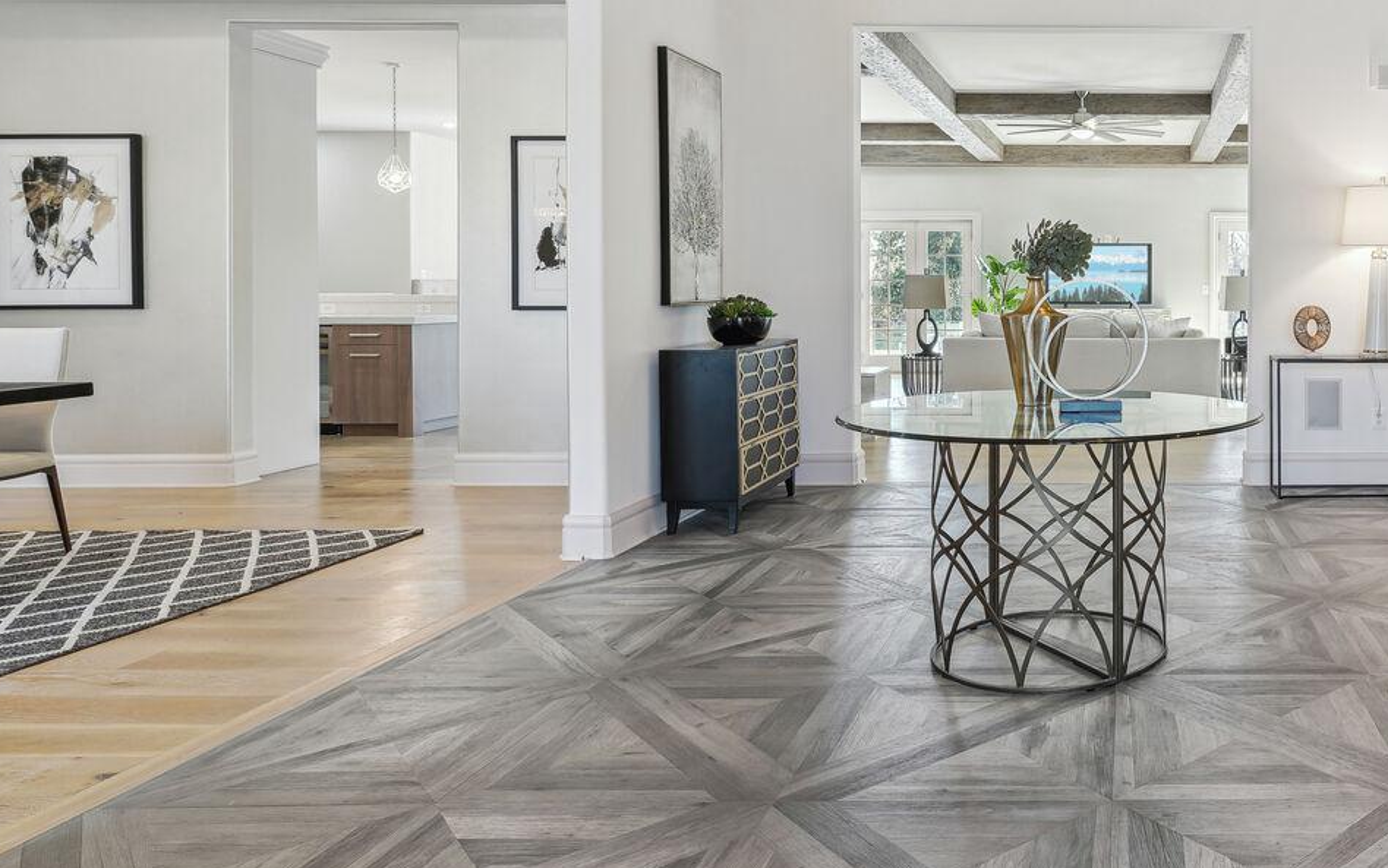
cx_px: 1148
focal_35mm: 26
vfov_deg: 47.0
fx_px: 984
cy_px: 302
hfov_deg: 63.1
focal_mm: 14
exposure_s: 1/3.33
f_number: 8
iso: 200
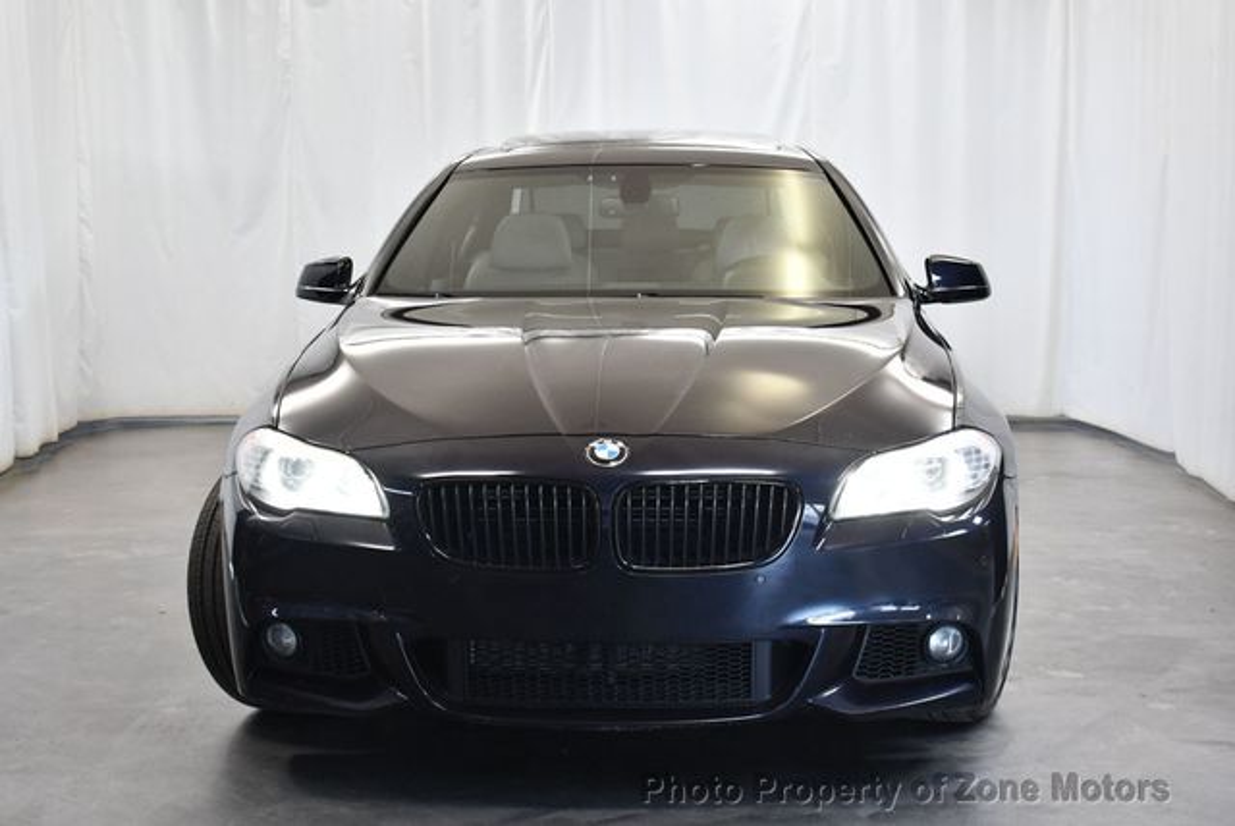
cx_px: 618
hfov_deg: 36.8
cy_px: 413
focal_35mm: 54
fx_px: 1854
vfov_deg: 25.1
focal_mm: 27
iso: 1000
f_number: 4
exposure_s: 1/125
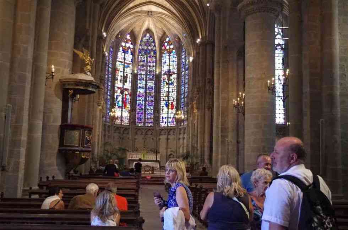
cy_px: 115
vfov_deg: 36.7
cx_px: 174
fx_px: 347
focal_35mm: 36
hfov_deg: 53.2
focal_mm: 24.38
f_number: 4
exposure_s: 1/125
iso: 3200
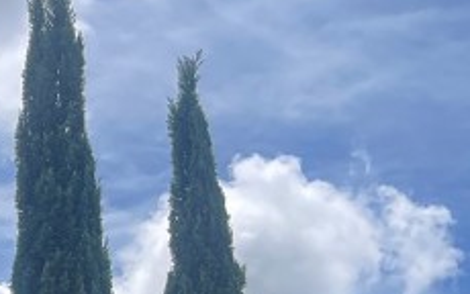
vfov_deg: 10.2
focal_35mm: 118
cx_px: -390
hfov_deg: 15.2
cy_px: 602
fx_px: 1512
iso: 32
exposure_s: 1/2012
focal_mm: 5.1
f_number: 1.6
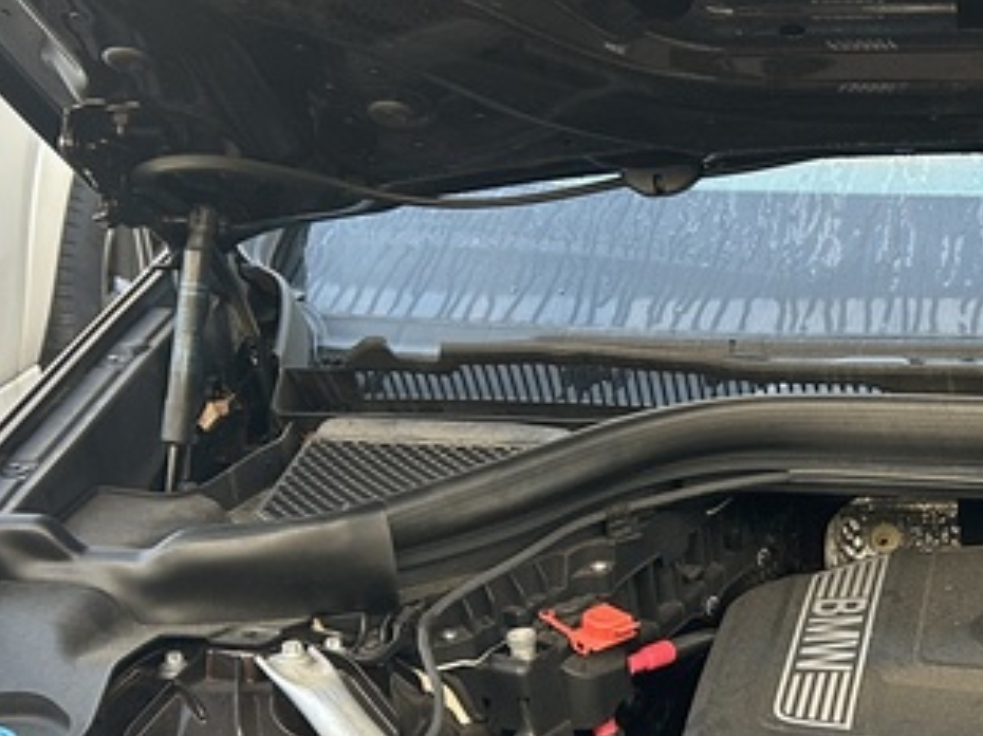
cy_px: 628
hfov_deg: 21.9
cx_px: 1126
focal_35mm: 84
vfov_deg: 17.3
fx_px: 2384
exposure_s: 1/121
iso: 100
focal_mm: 5.7
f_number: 1.5
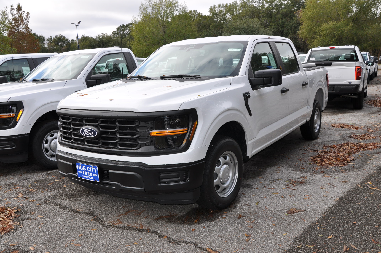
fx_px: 349
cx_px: 190
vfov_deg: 39.9
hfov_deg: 57.3
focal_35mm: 33
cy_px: 126
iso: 200
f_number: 8
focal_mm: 22
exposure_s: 1/200
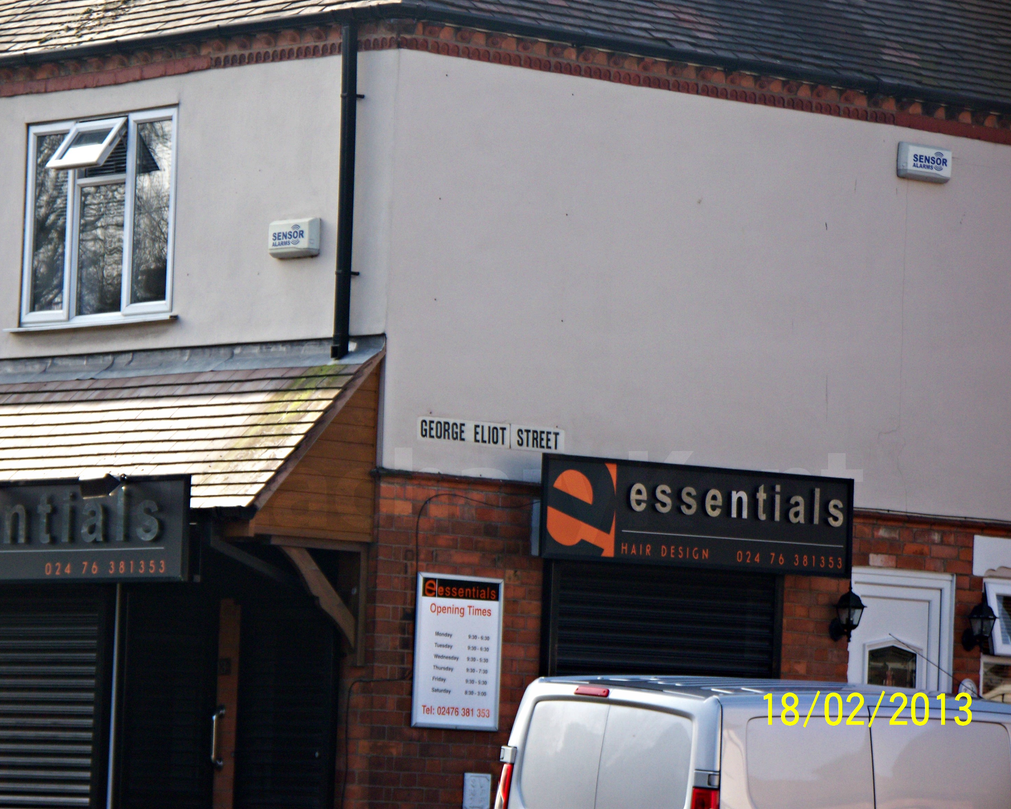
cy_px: 404
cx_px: 494
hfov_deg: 10.3
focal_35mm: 188
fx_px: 5626
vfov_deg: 8.2
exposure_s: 1/200
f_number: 5.1
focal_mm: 37.7
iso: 100
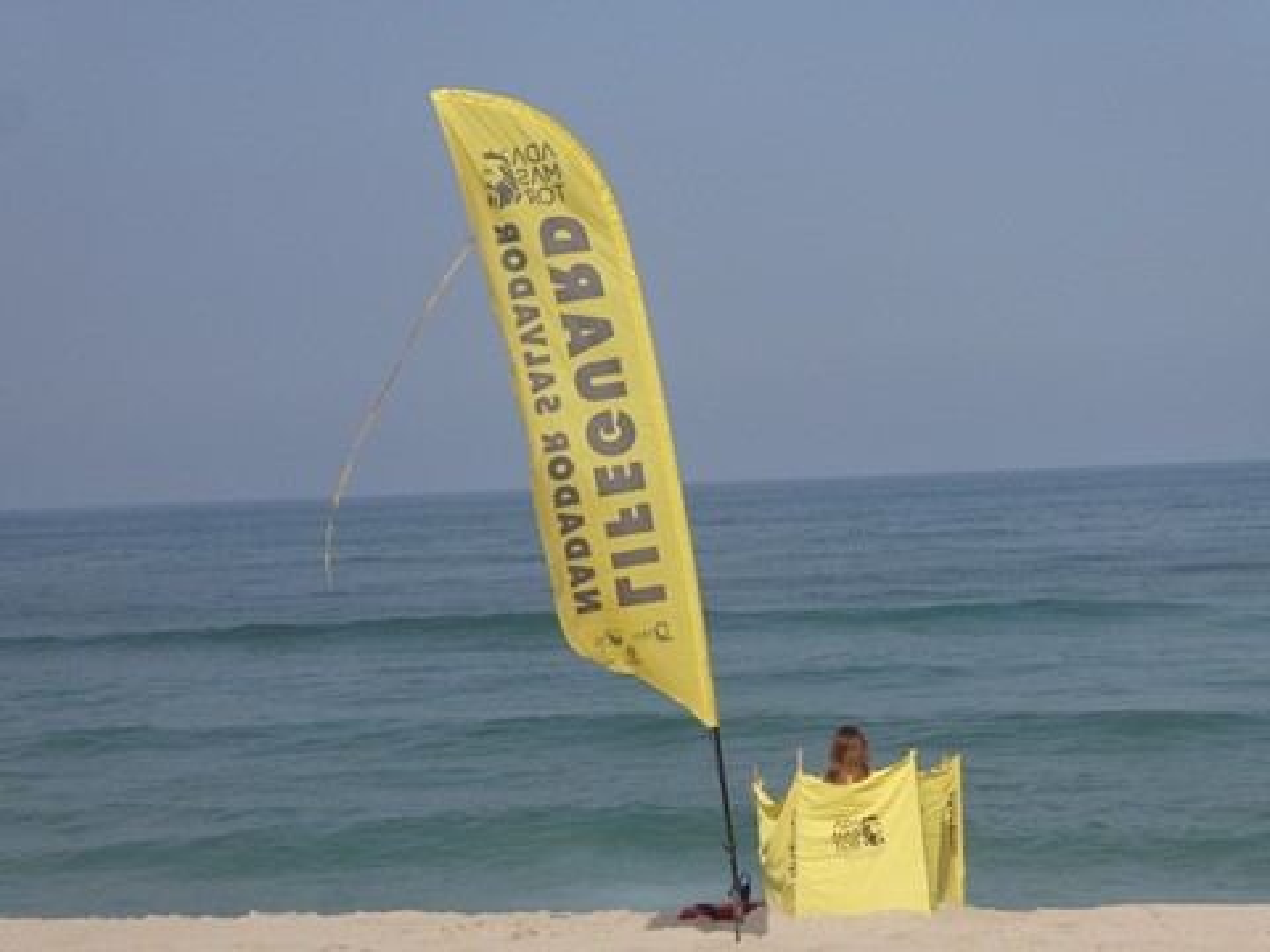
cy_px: 476
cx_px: 635
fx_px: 2715
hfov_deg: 26.3
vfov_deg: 19.9
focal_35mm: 74
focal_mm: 13.2
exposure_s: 1/800
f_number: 4.6
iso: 80
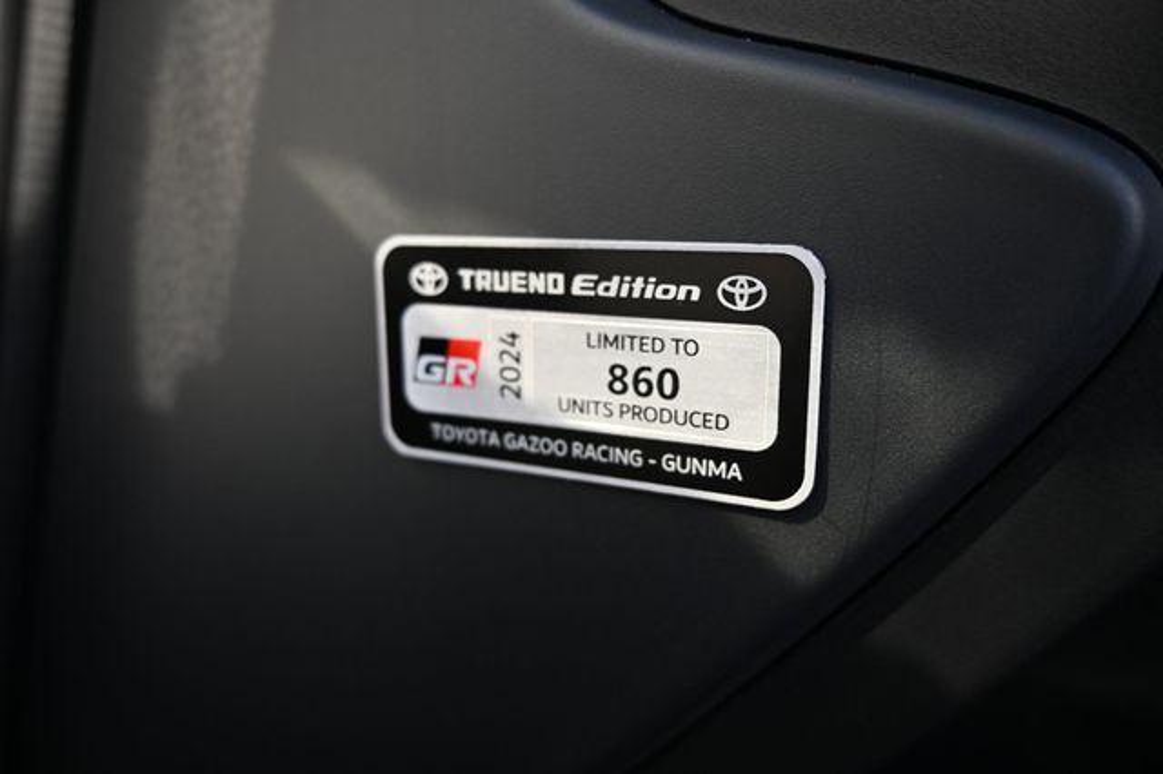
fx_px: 920
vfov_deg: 45.6
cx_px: 582
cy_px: 387
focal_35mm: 28
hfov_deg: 64.6
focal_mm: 19
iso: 400
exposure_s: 1/200
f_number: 3.8
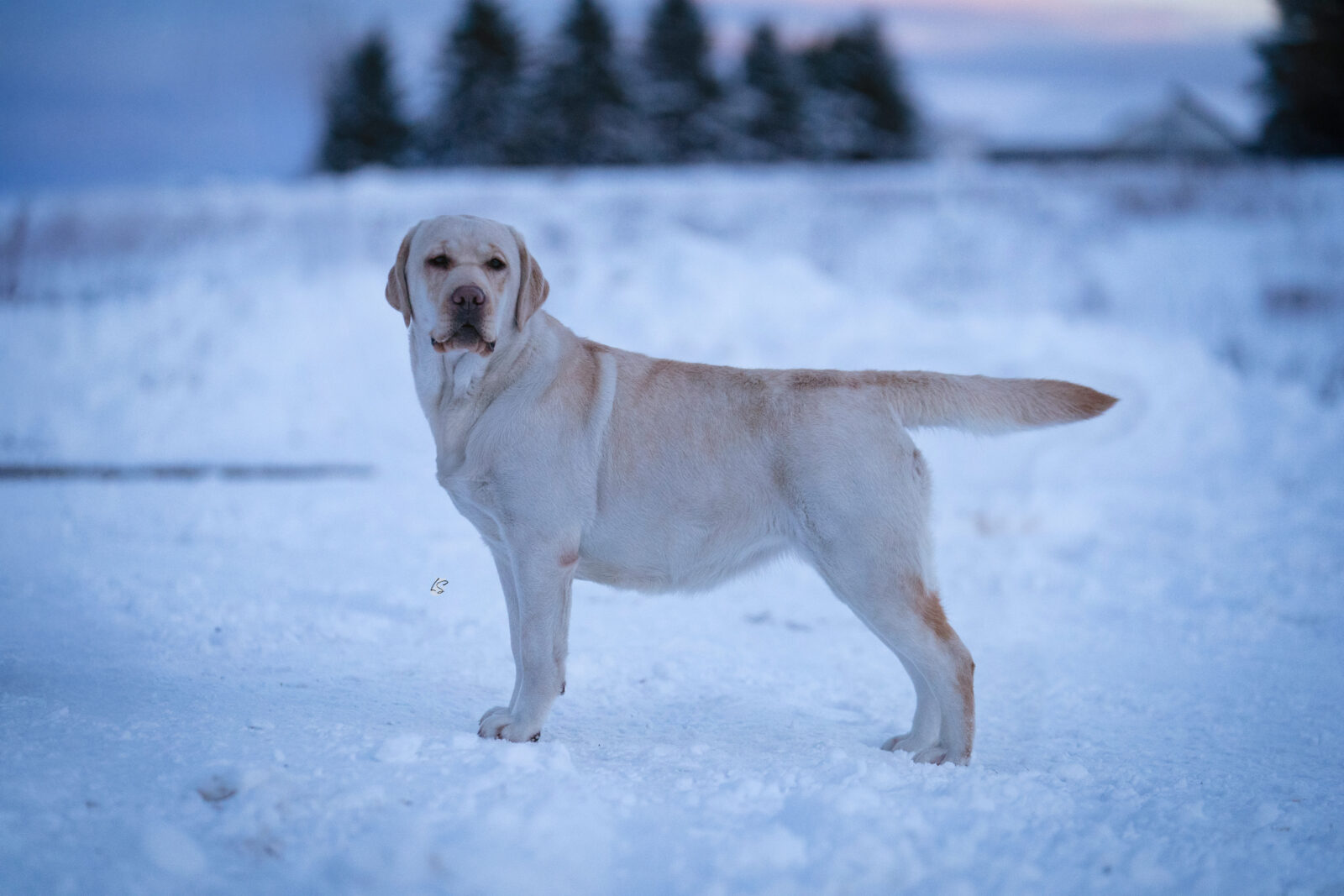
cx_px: 672
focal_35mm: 142
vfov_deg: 9.7
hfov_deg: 14.4
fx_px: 5301
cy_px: 448
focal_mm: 142
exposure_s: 1/6400
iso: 4000
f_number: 3.2
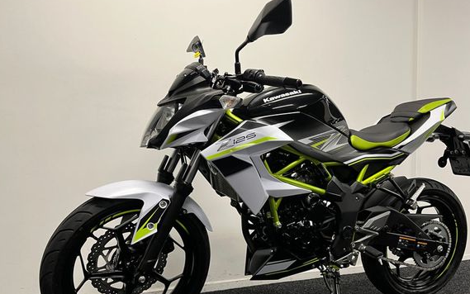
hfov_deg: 61.1
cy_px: 173
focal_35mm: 31
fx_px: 397
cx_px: 257
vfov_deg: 40.5
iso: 80
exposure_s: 1/50
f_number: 1.6
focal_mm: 5.1
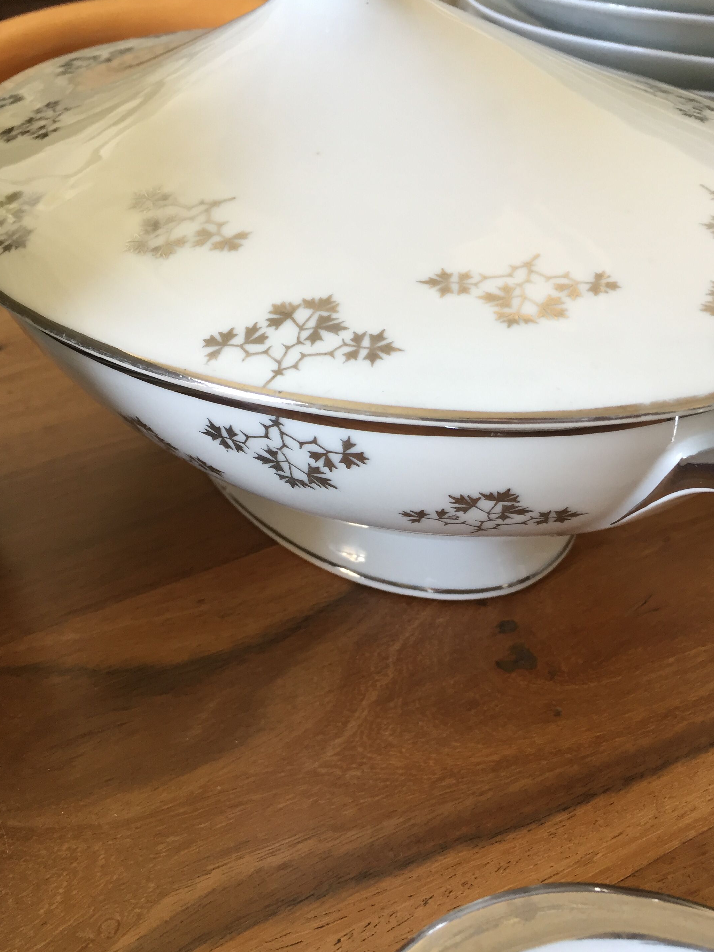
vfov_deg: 55.2
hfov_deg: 42.9
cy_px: 529
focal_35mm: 33
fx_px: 908
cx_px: 378
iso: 80
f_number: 2.2
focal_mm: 4.15
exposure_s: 1/33
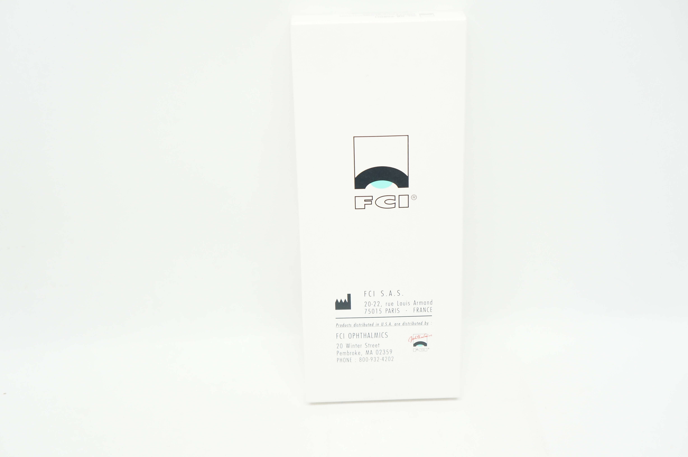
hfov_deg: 36.9
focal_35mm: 54
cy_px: 228
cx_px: 344
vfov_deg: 25.0
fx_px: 1031
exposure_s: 1/80
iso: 400
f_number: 5
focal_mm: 36
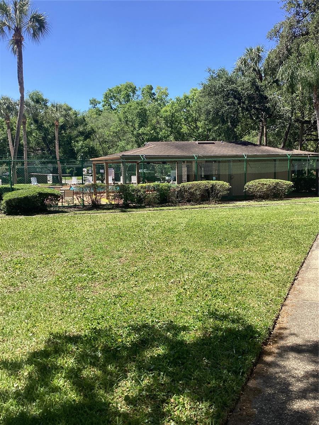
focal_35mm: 31
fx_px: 381
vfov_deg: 58.4
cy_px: 212
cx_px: 160
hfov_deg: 45.4
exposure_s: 1/799
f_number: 2.4
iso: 25
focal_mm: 3.3
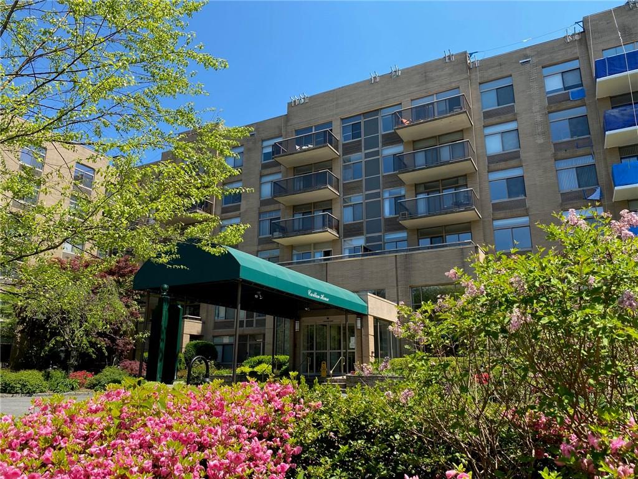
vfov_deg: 53.1
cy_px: 240
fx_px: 479
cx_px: 319
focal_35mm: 26
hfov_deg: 67.3
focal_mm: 4.25
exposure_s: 1/1300
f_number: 1.8
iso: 32
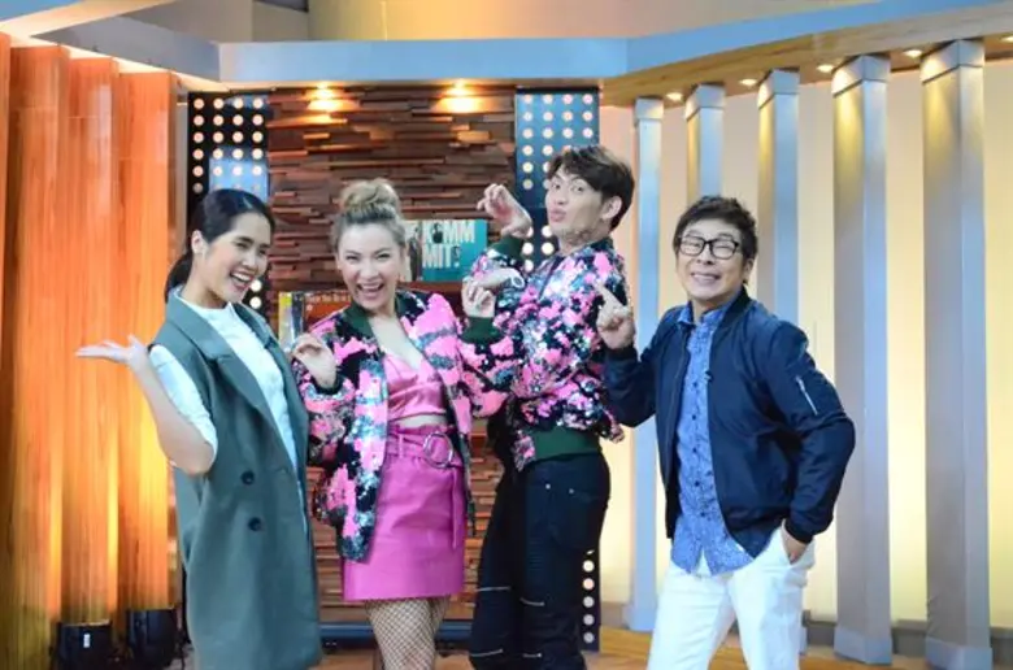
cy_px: 335
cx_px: 506
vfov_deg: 26.3
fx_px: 1432
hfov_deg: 39.0
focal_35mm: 51
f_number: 3.8
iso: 6400
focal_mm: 34
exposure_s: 1/400
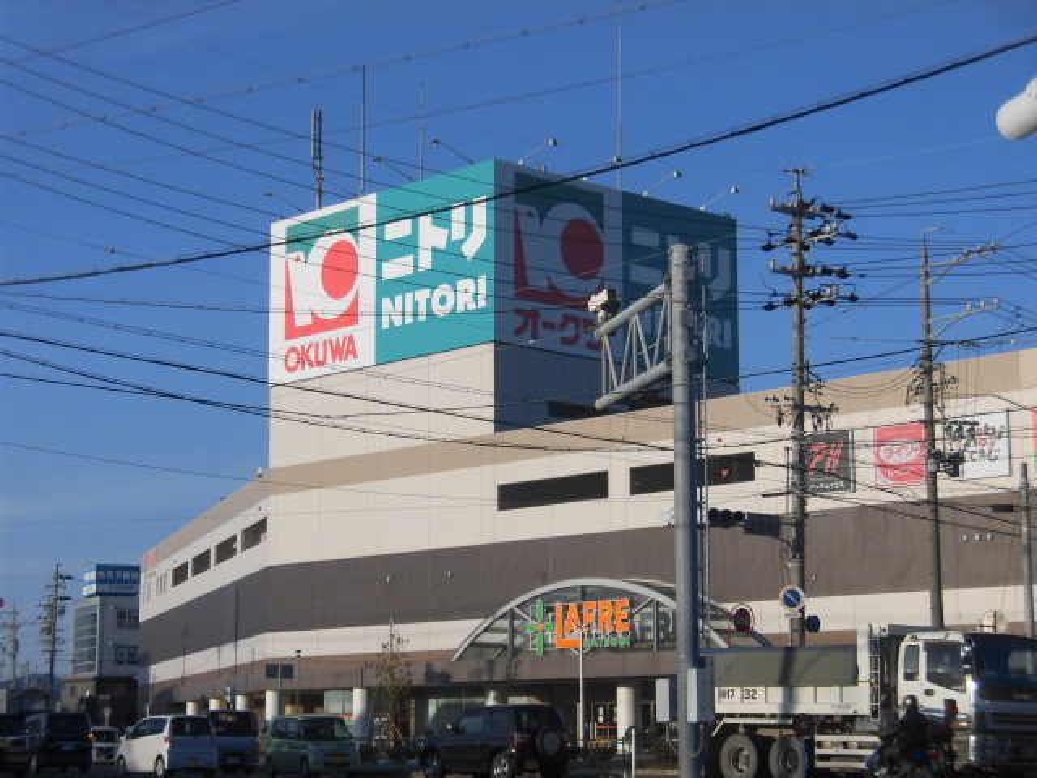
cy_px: 389
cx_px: 518
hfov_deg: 25.0
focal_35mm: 78
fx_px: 2337
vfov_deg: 18.9
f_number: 4.5
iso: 100
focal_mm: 14
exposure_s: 1/640
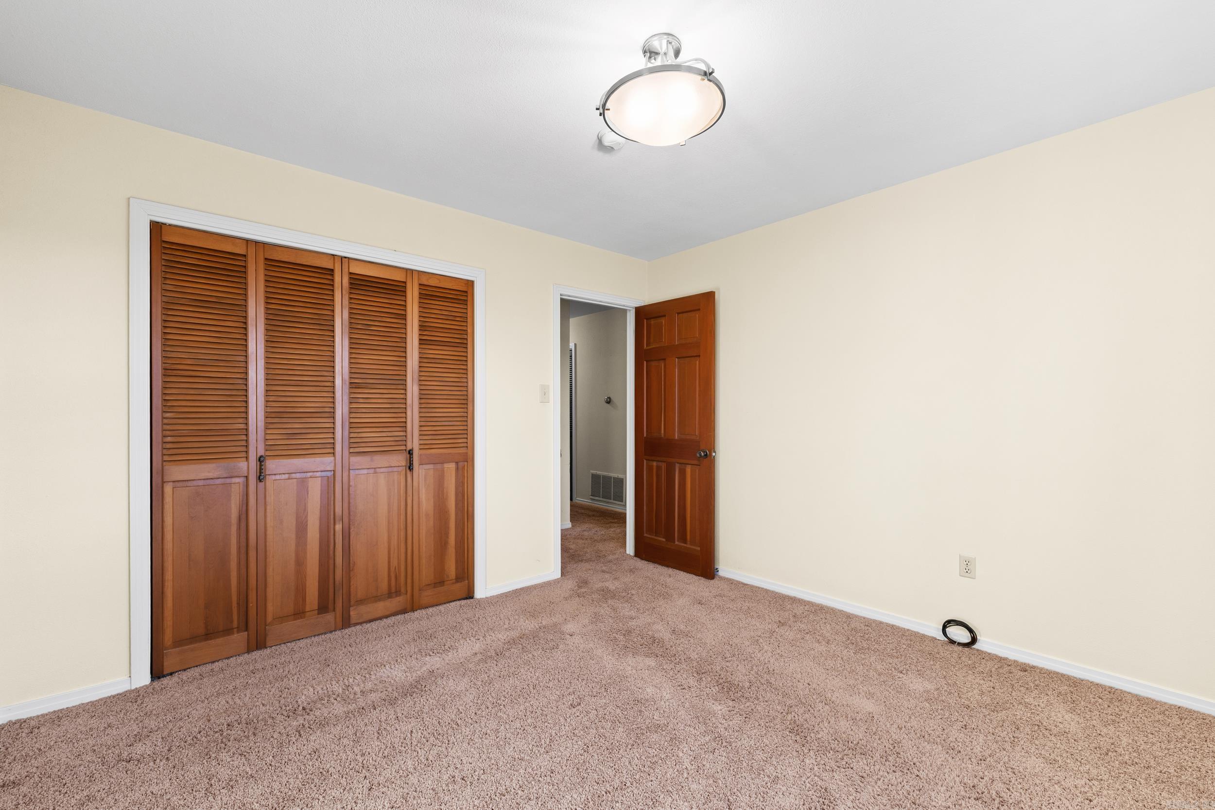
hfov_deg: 100.4
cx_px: 608
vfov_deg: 77.3
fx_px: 506
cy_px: 405
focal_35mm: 15
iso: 200
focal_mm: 10
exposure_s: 1/2
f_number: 9
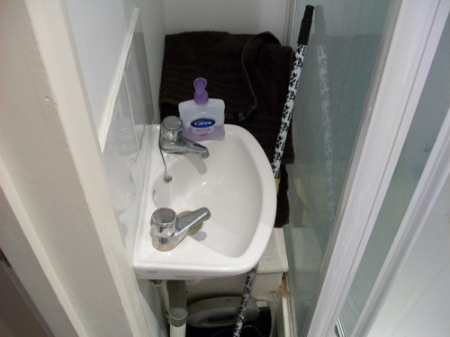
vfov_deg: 39.7
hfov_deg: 51.4
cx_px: 225
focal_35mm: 36
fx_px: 468
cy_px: 168
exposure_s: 1/25
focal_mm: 6
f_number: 2.7
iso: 160
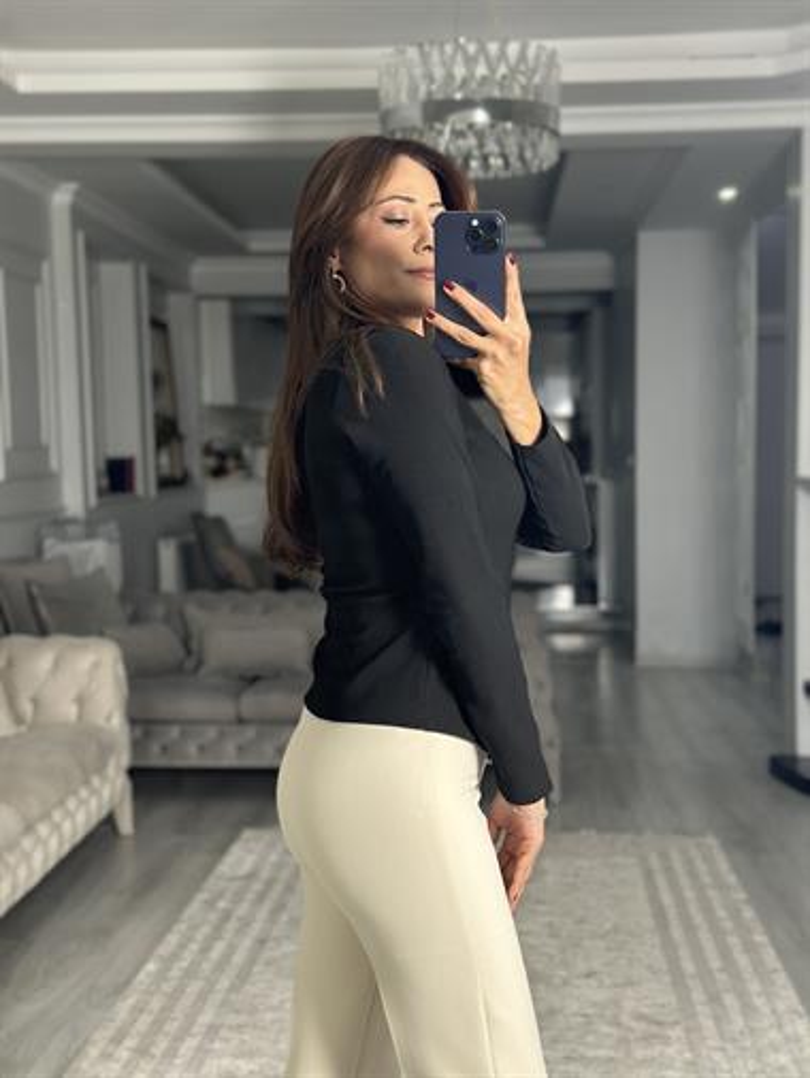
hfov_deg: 30.3
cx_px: 405
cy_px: 539
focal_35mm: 48
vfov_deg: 39.6
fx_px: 1496
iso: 160
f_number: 1.78
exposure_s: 1/50
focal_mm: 6.86
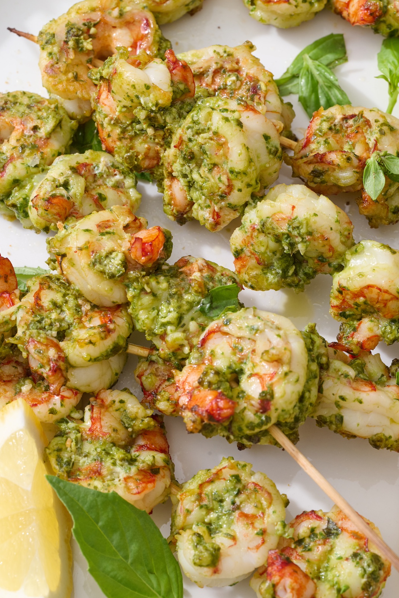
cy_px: 303
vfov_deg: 17.1
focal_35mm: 120
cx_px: 174
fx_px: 1995
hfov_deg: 11.4
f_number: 14
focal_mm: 105
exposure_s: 1/200
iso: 500
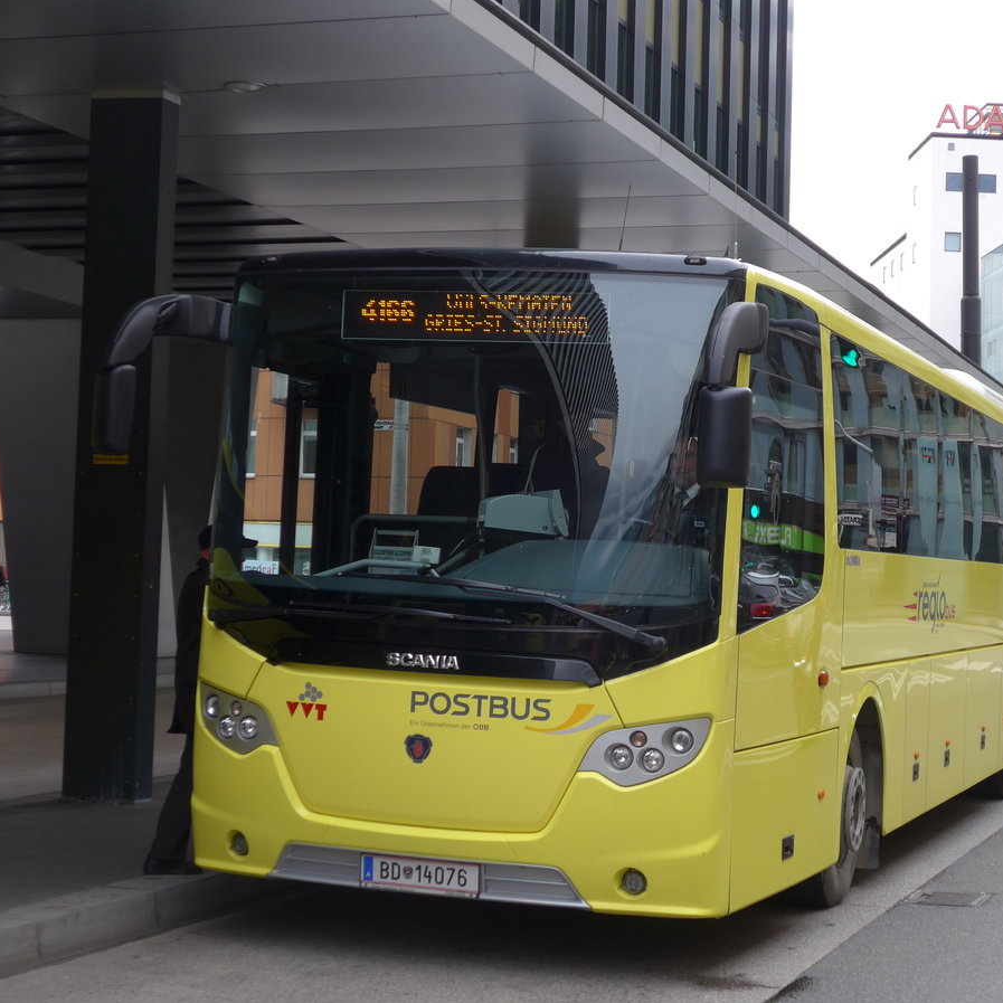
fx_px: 2131
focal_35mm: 65
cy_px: 501
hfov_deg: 26.4
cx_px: 653
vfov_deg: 26.5
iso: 80
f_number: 3.4
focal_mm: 11.3
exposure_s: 1/125
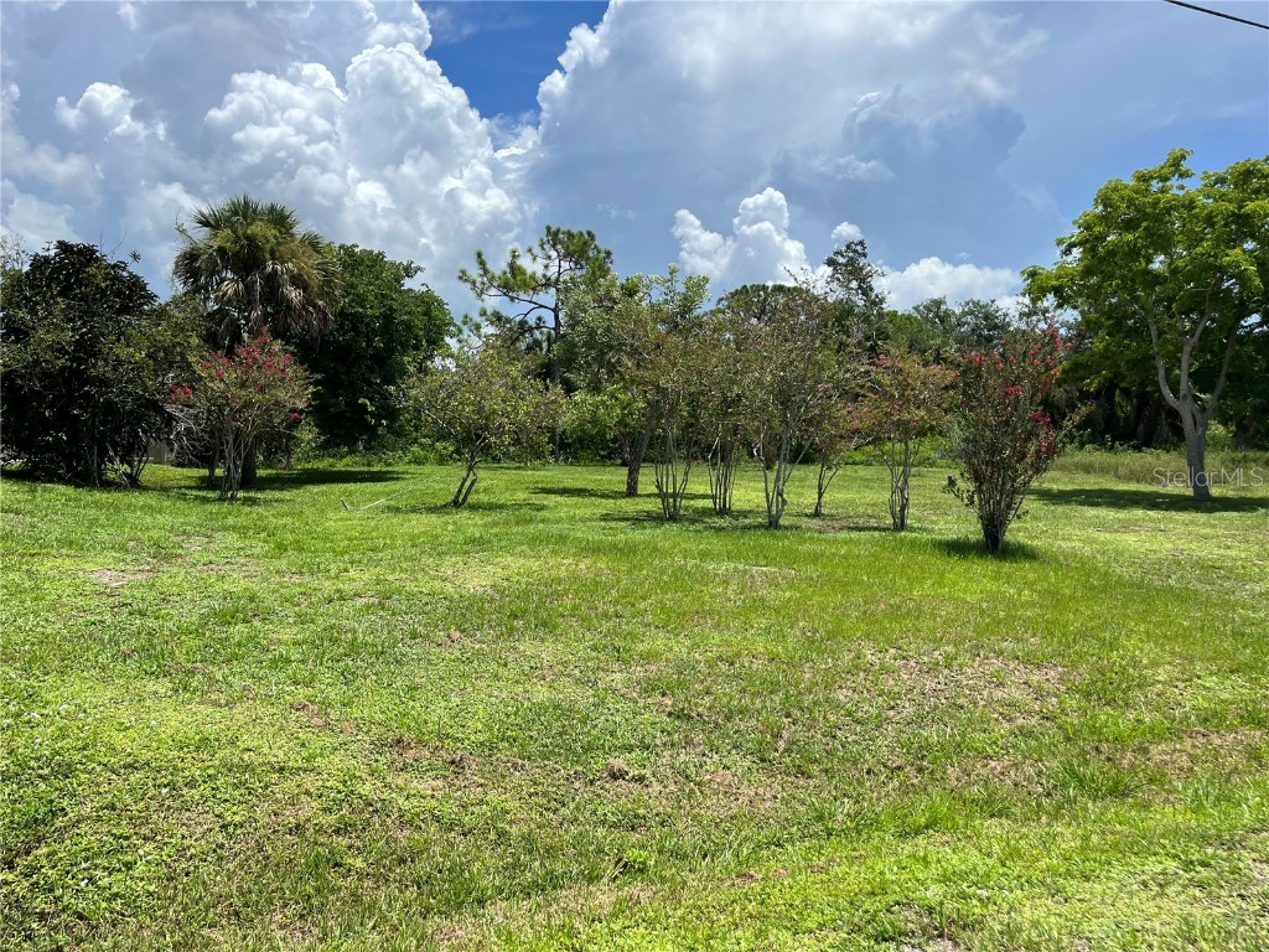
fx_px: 953
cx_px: 634
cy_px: 476
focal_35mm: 26
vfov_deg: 53.1
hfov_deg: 67.3
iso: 50
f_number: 1.6
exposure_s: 1/4484
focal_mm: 5.1
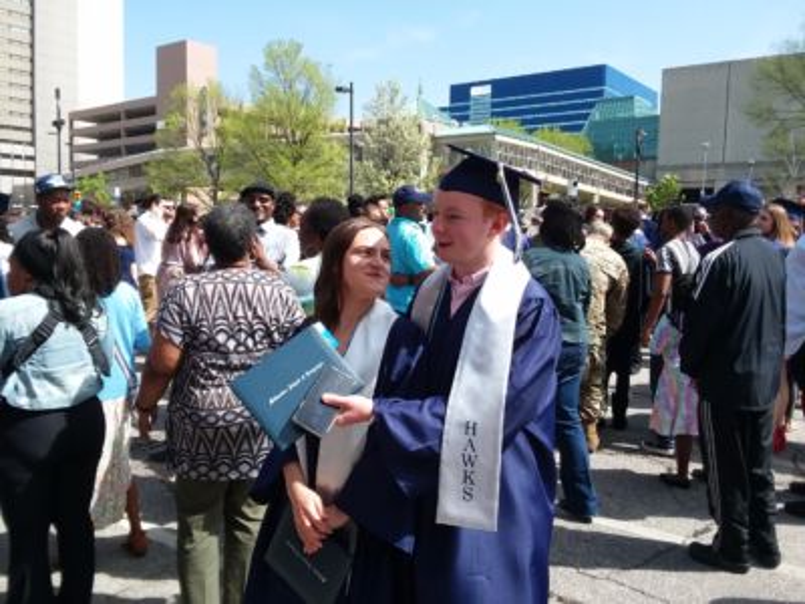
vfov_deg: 48.2
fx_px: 674
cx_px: 402
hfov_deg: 61.7
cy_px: 302
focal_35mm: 29
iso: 40
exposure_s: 1/701
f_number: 1.9
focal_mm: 2.47
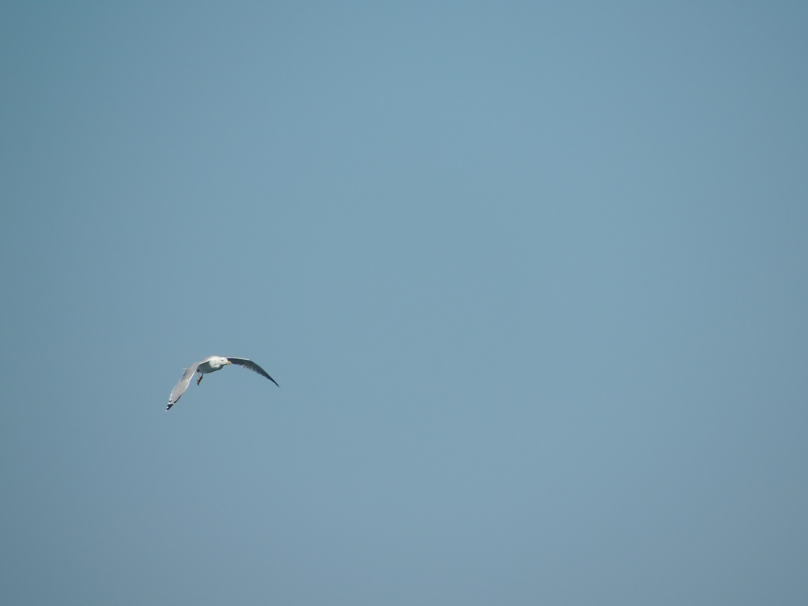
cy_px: 303
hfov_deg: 2.0
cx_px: 404
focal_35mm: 1000
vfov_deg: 1.5
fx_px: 23342
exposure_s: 1/800
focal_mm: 180
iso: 100
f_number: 5.9
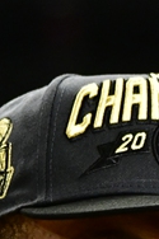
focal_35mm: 1536
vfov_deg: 1.3
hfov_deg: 0.9
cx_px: 53
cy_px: 633
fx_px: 10194
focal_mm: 240
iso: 5000
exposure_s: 1/640
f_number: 5.6
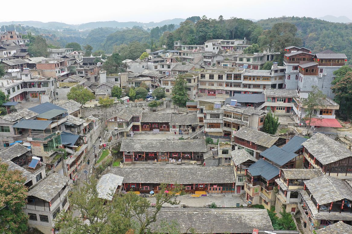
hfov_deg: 63.7
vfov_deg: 44.9
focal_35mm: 29
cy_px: 121
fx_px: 283
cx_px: 171
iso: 100
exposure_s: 1/160
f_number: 4.5
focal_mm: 10.26
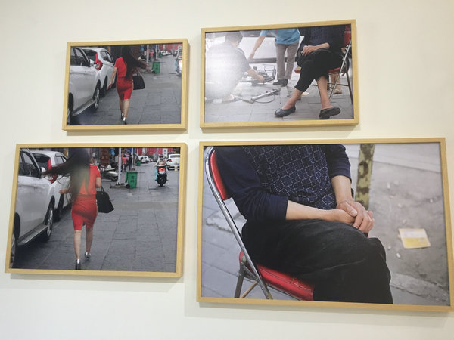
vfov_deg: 48.2
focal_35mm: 29
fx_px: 380
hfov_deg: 61.7
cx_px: 227
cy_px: 170
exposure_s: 1/30
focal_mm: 4.15
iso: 80
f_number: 2.2
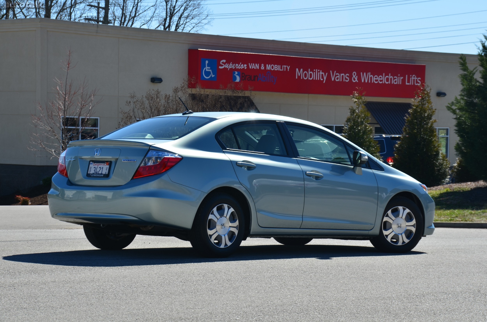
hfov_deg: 18.2
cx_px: 244
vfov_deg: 12.1
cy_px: 161
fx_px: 1519
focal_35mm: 112
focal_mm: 75
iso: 100
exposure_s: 1/125
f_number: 11
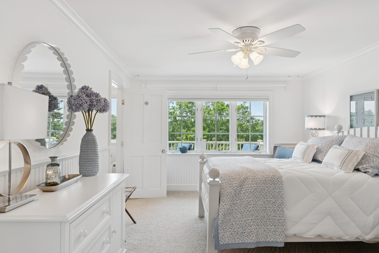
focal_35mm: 23
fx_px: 242
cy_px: 126
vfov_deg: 55.2
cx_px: 190
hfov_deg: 76.1
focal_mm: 23
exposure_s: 1/40
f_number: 7.1
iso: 320
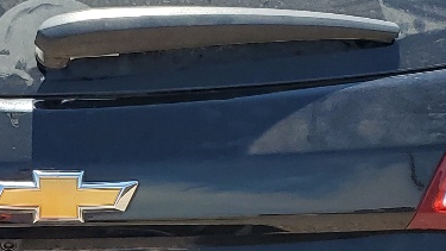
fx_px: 1431
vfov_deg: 10.0
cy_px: 207
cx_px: 26
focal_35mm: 121
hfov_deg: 17.4
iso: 50
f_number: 1.5
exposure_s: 1/2500
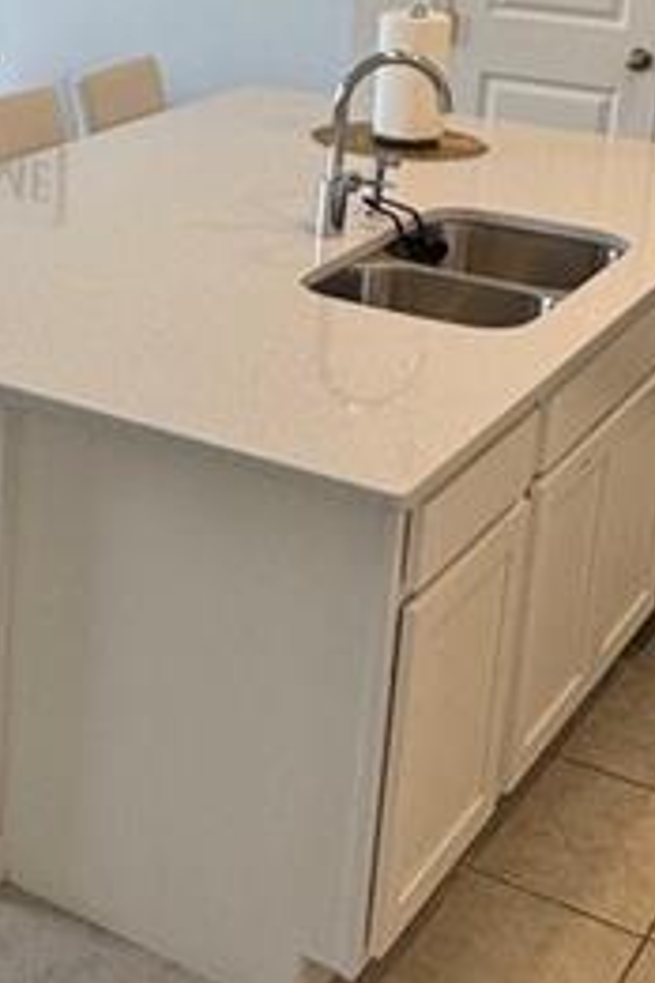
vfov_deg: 29.1
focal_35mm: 67
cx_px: -181
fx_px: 1828
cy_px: 143
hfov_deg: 18.9
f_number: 2.2
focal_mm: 2.22
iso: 100
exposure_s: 1/120
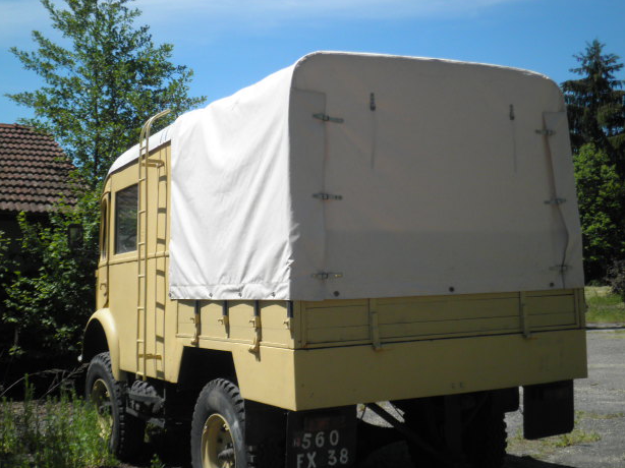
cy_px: 234
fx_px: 884
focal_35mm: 49
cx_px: 314
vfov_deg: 29.7
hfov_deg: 38.9
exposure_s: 1/125
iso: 64
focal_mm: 8.3
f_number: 9.6
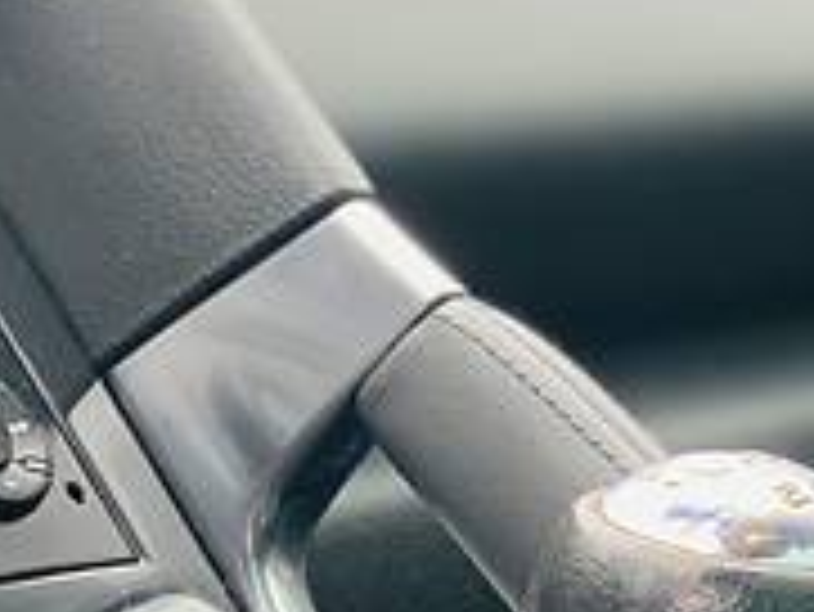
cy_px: 1220
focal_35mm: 230
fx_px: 5412
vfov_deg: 6.3
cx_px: 895
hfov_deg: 8.5
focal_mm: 6
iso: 32
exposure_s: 1/122
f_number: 2.4
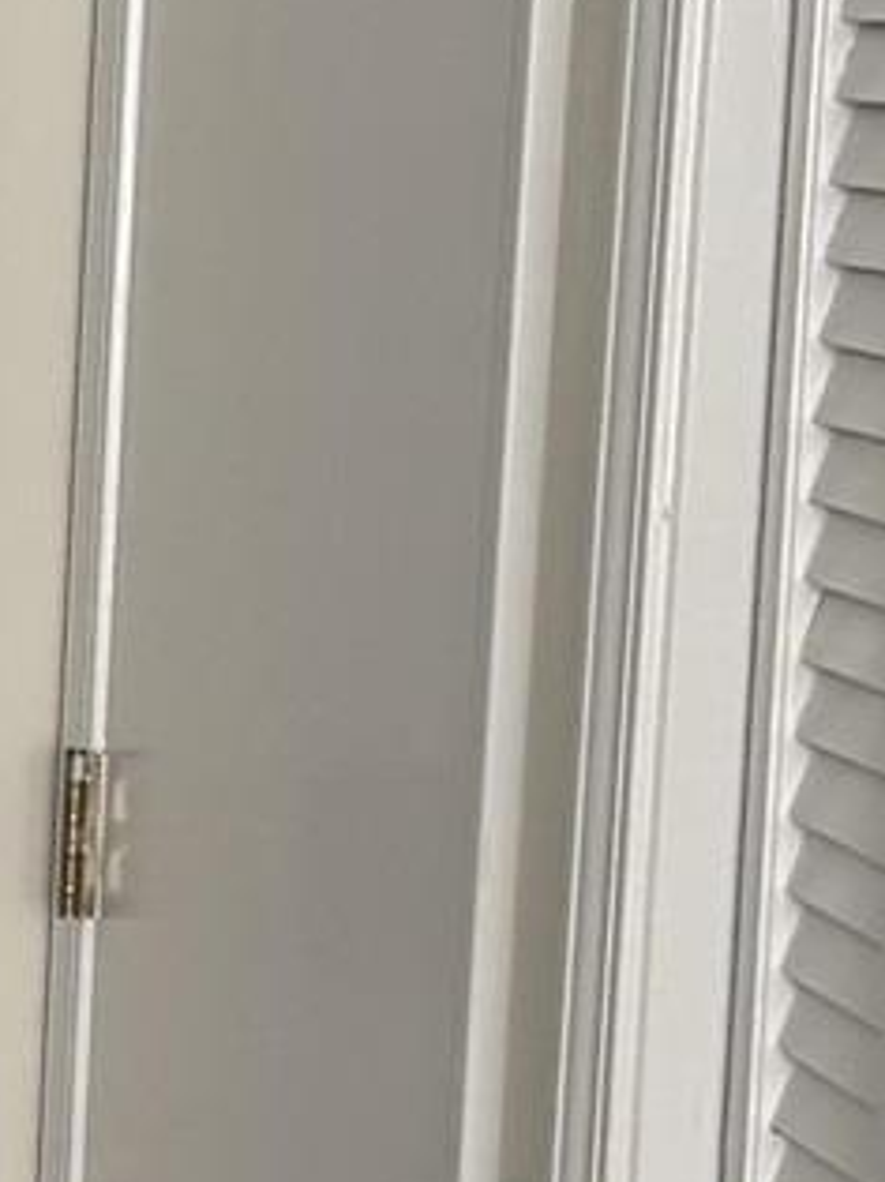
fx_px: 6481
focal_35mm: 190
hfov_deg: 7.5
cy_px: 1114
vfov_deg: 10.3
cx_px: -851
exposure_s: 1/60
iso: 80
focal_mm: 5.96
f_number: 1.6
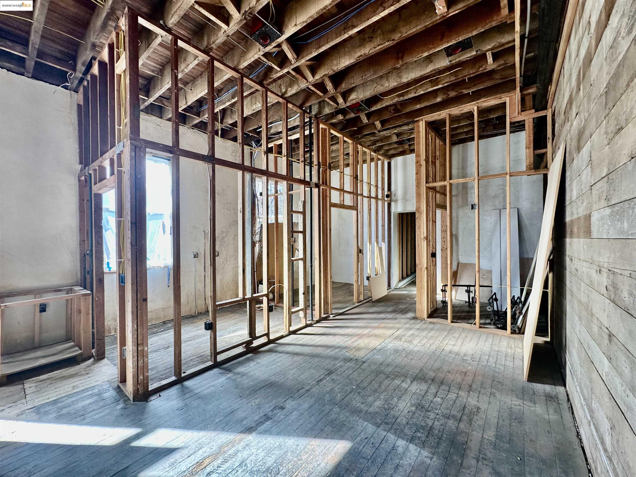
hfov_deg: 102.1
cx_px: 318
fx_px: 257
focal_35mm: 14
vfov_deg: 85.7
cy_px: 238
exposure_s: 1/99
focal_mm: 2.22
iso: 100
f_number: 2.2
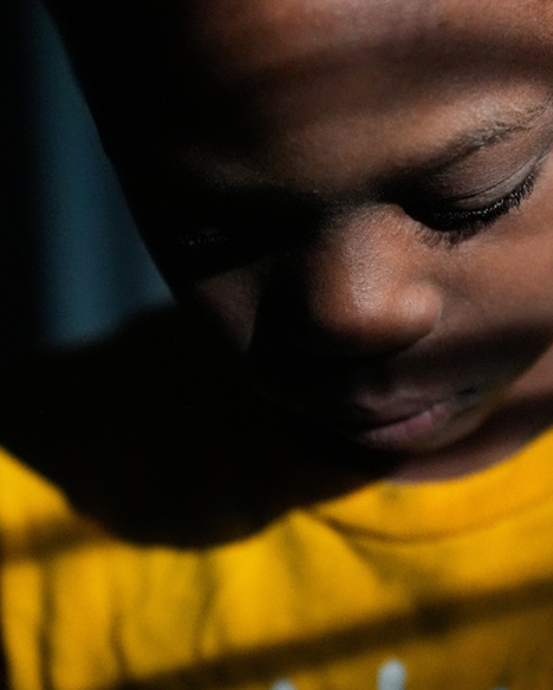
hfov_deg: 11.3
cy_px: 224
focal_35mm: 135
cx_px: 640
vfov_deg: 14.2
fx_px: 2759
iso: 6400
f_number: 2.8
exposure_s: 1/8000
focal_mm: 70
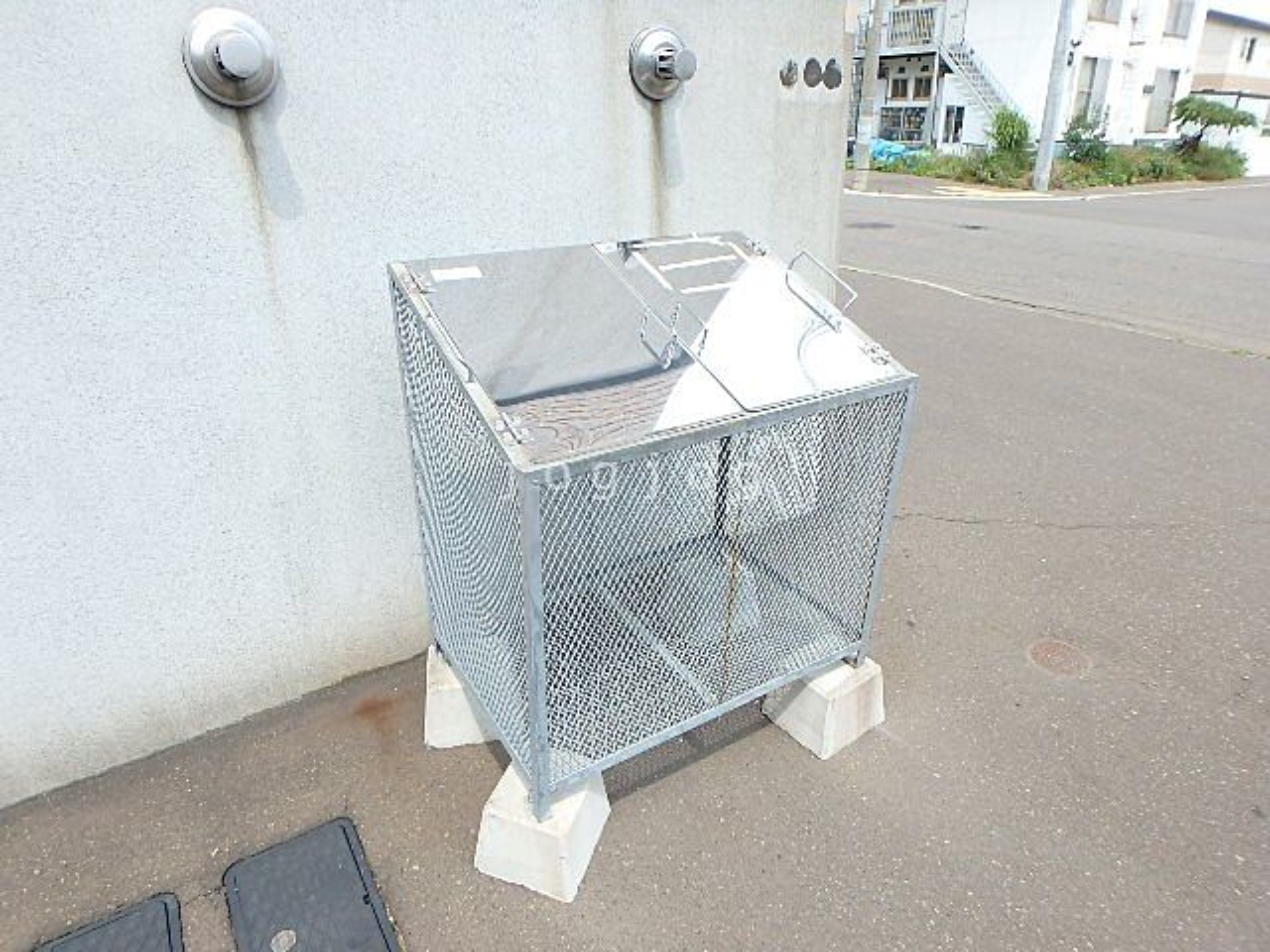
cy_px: 476
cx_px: 635
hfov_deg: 79.0
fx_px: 770
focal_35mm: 21
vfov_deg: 63.4
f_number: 3.5
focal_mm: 3.7
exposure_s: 1/400
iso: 125
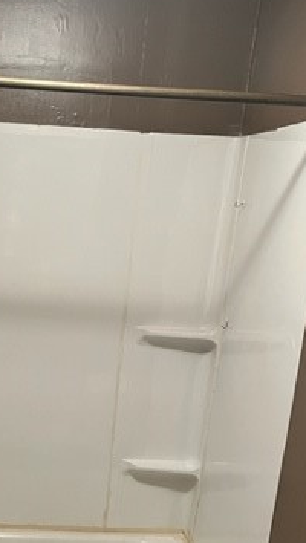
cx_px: 28
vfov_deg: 39.3
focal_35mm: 51
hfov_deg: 22.9
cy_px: 418
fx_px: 735
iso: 200
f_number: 1.6
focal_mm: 5.1
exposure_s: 1/60
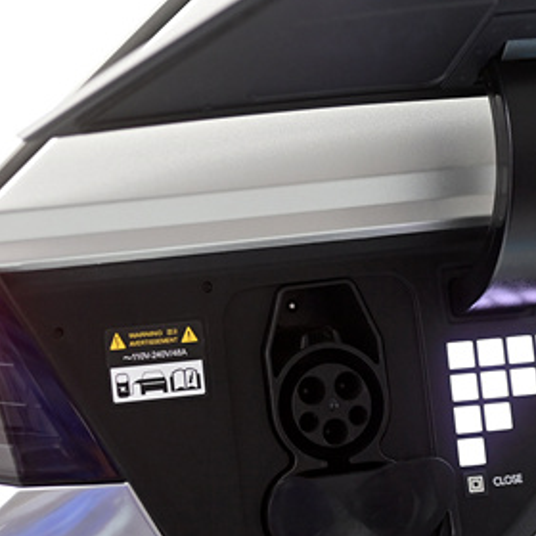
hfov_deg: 7.8
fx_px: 3942
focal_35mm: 225
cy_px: 273
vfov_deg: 7.8
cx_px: 136
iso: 800
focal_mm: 116
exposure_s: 1/320
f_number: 2.8
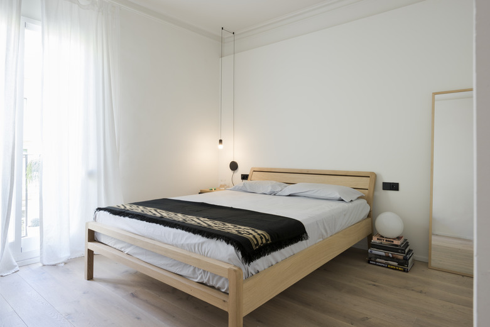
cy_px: 164
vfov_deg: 57.2
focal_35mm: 22
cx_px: 245
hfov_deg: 78.6
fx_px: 299
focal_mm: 22
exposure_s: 2
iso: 100
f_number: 13
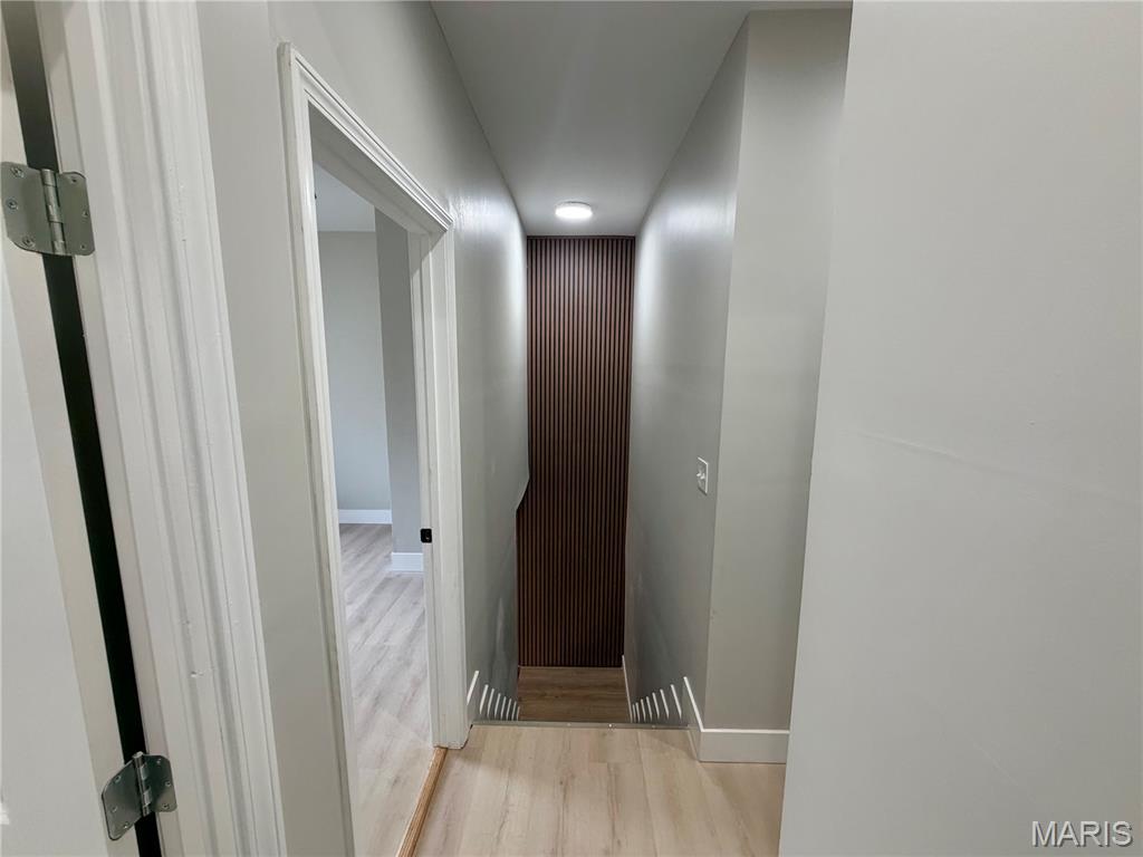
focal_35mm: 14
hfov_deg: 102.1
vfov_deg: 85.7
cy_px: 428
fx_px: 462
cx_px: 572
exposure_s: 1/120
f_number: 2.2
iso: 250
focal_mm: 2.22
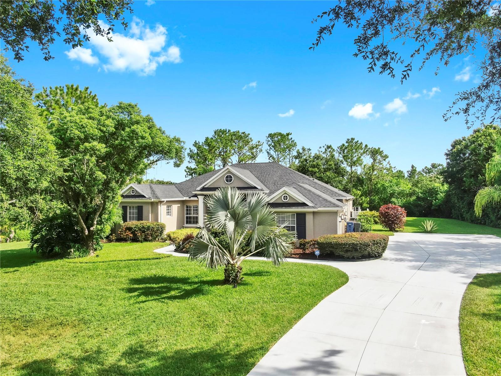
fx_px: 347
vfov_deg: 56.8
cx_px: 250
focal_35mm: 24
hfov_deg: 71.6
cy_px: 188
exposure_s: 1/800
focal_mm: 4.39
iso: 100
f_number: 2.8
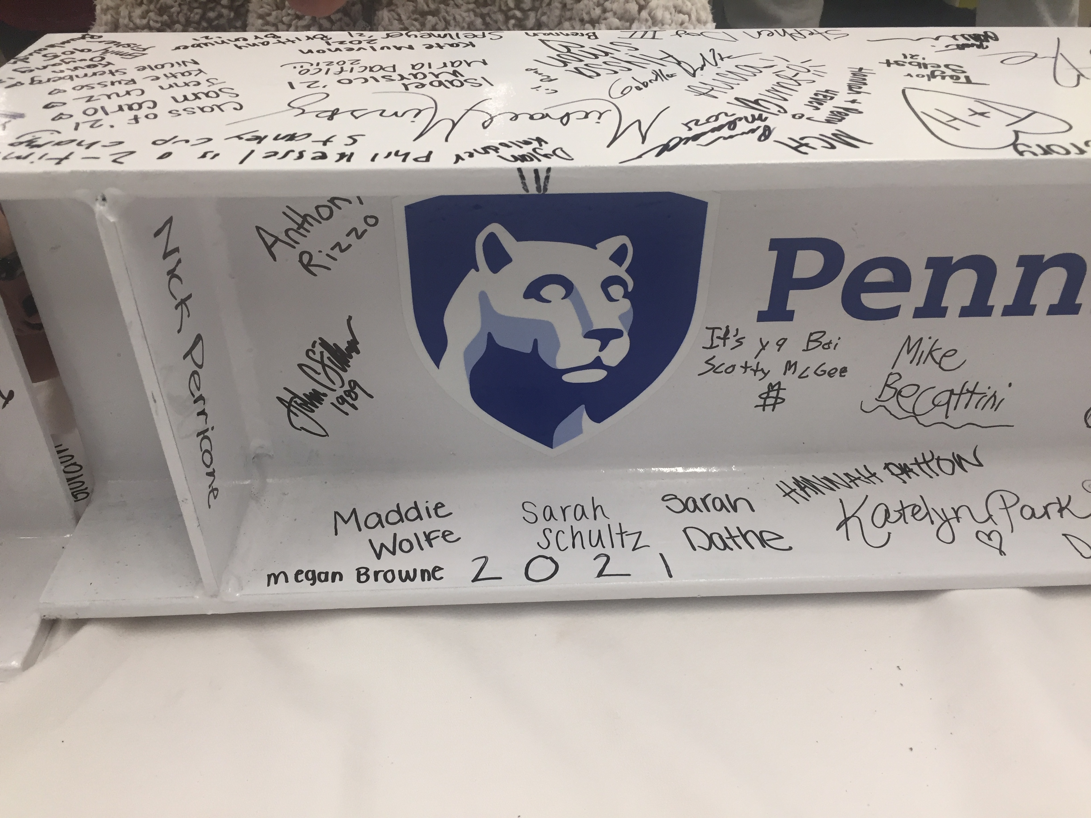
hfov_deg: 61.7
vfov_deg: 48.2
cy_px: 409
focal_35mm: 29
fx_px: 914
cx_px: 546
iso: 40
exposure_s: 1/30
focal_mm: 4.15
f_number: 2.2
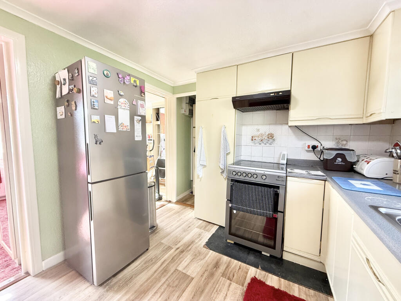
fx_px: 162
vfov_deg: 85.7
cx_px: 200
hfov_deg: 102.1
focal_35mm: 14
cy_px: 150
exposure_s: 1/99
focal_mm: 2.22
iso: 160
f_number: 2.2
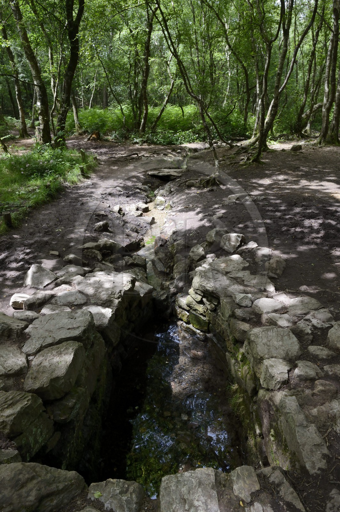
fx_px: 341
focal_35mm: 24
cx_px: 170
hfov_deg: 53.1
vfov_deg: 73.8
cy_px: 256
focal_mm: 24
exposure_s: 1/80
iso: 800
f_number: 10
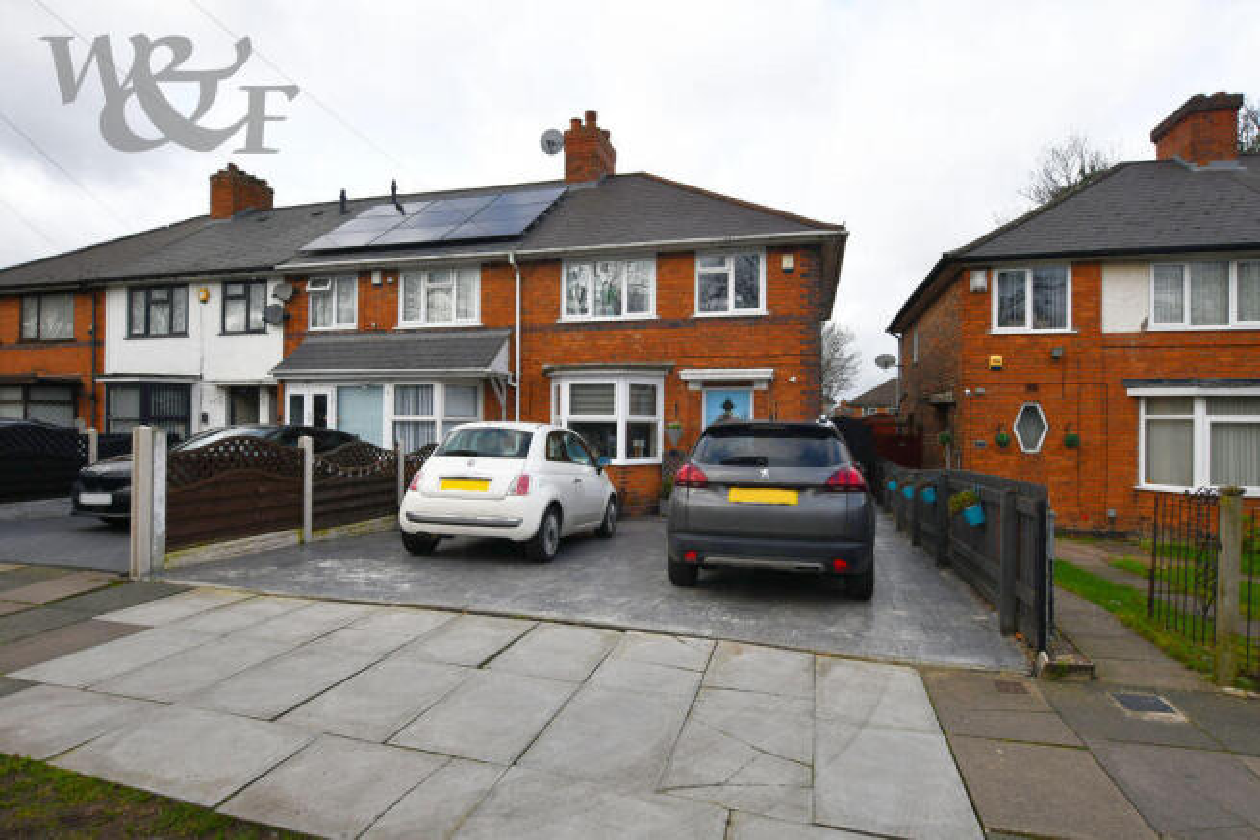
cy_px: 420
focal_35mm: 19
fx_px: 665
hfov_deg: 86.9
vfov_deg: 64.6
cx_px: 630
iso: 140
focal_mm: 13
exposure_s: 1/250
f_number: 8
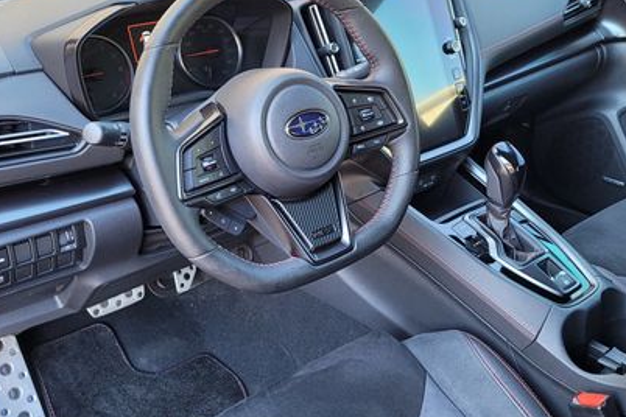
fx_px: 748
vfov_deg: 31.1
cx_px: 355
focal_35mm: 43
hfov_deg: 45.3
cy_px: 159
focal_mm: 5.4
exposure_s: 1/120
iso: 200
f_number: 1.8
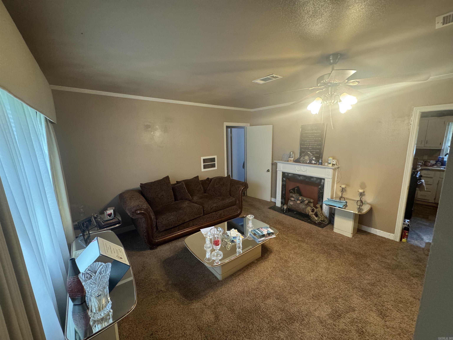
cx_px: 226
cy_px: 170
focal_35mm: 14
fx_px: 183
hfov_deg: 102.1
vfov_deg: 85.7
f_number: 2.2
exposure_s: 1/60
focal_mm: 2.22
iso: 500
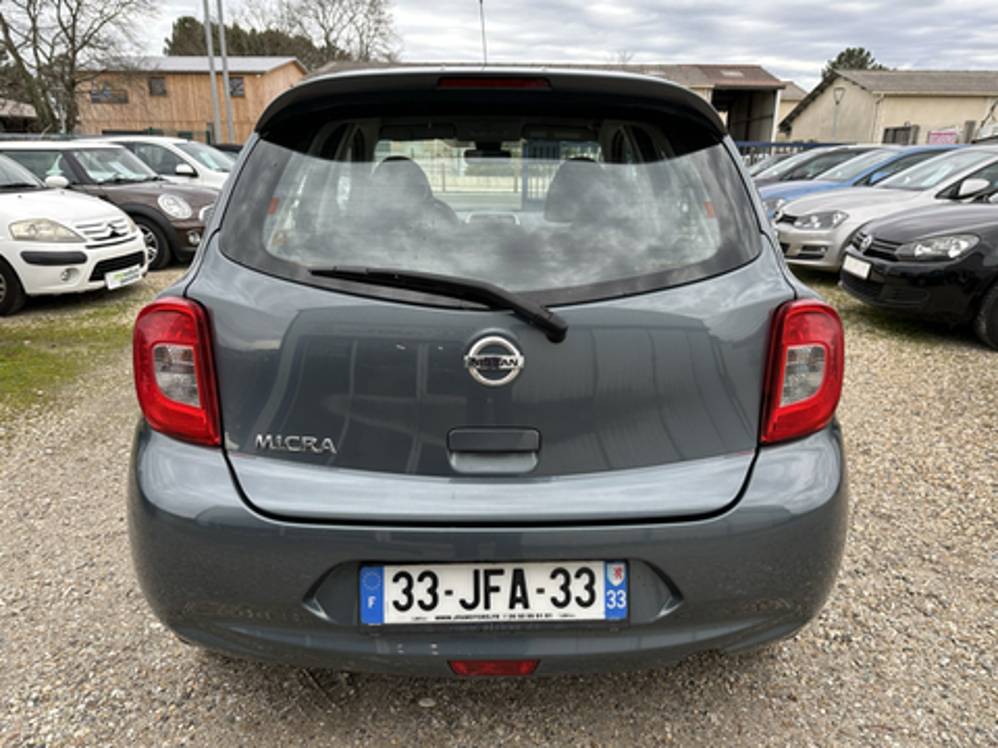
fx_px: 692
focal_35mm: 24
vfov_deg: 56.8
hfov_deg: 71.6
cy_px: 374
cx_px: 499
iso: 64
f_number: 1.78
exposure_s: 1/121
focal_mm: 6.86
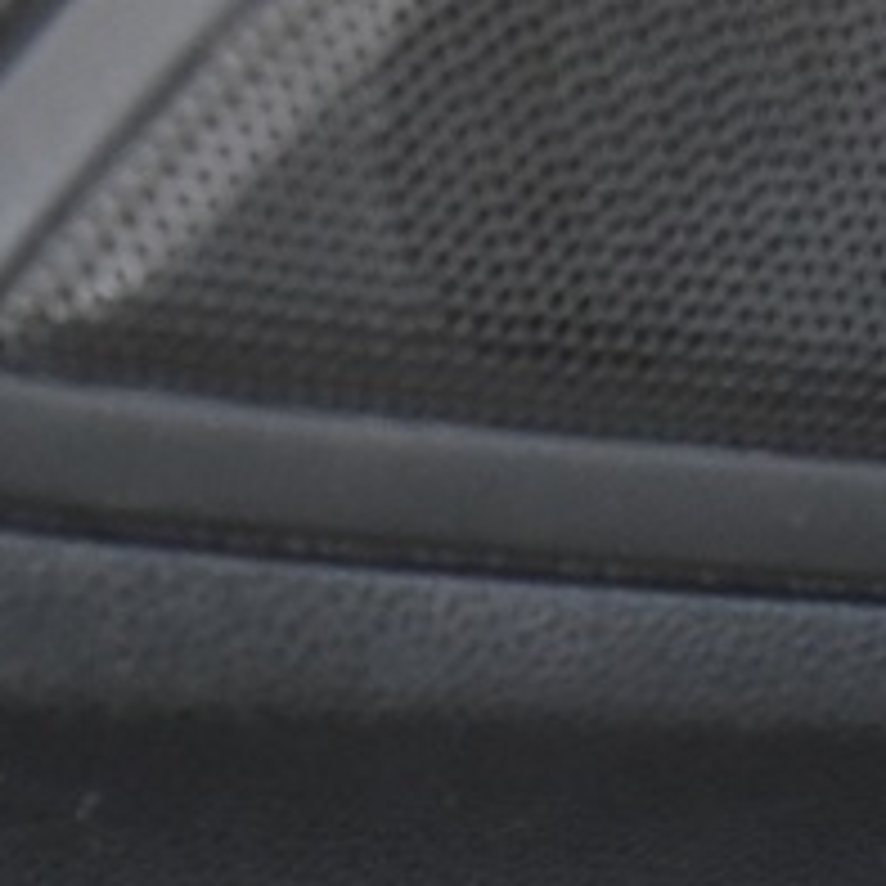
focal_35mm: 223
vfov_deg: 7.4
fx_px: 6458
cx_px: 9
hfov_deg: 7.8
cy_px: 1997
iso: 4000
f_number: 4
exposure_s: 1/30
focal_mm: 32
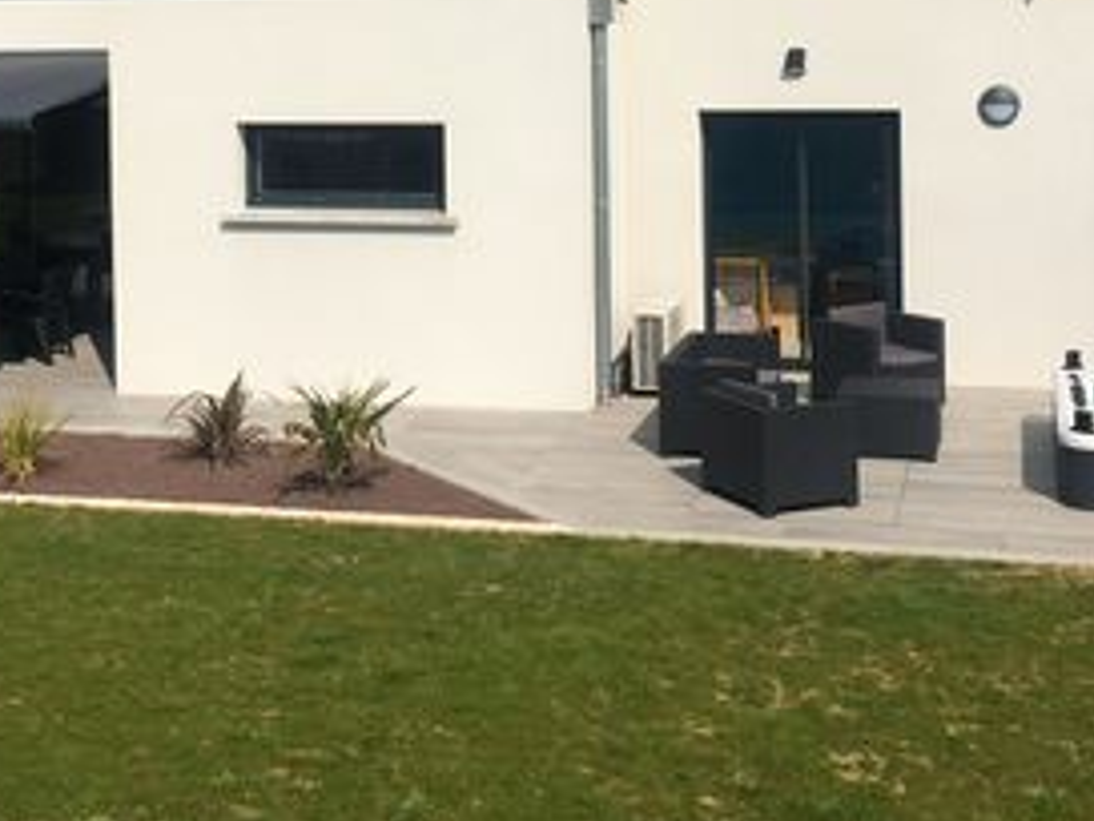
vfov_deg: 22.3
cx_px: 438
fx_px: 2023
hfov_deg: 30.2
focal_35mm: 64
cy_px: 68
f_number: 2.2
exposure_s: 1/3663
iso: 25
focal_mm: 4.15
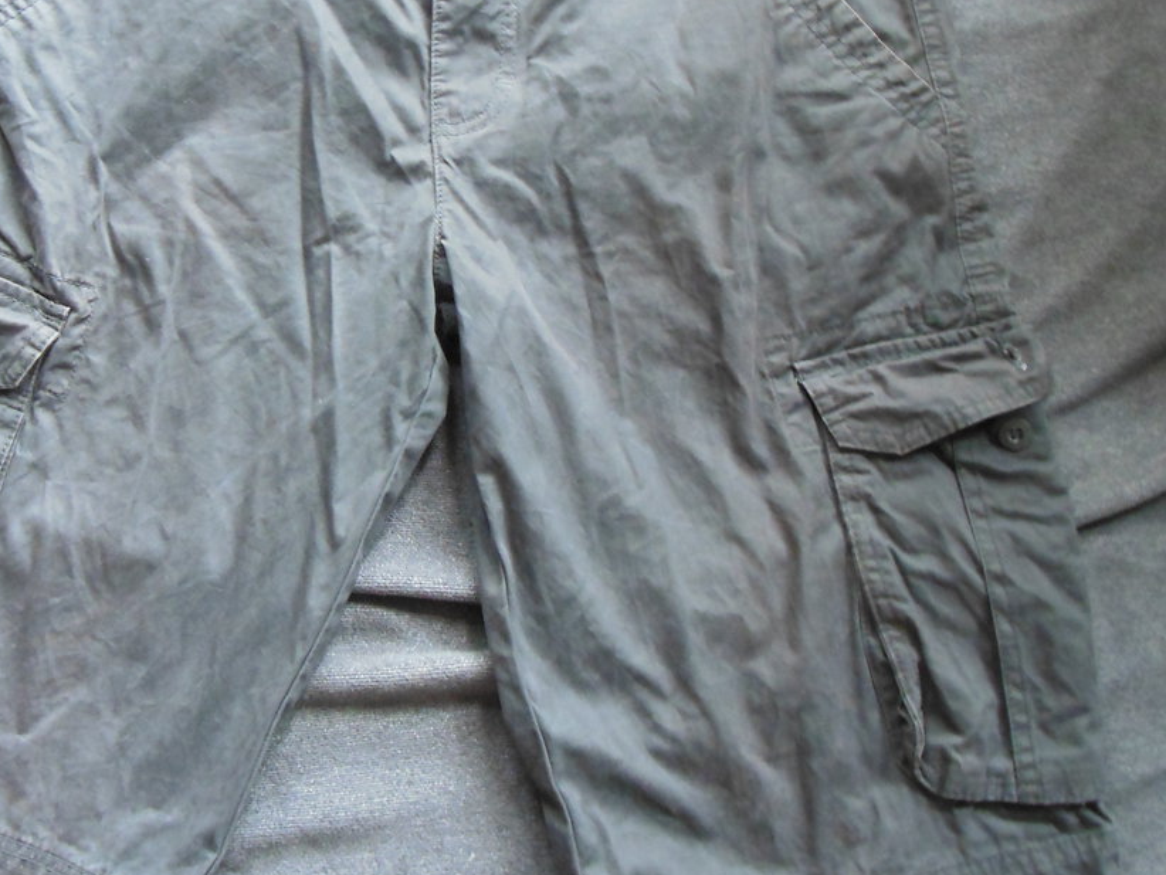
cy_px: 275
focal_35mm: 47
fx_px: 1584
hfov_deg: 39.5
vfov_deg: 30.6
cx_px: 321
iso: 640
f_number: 3.3
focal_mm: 5.2
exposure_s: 1/8
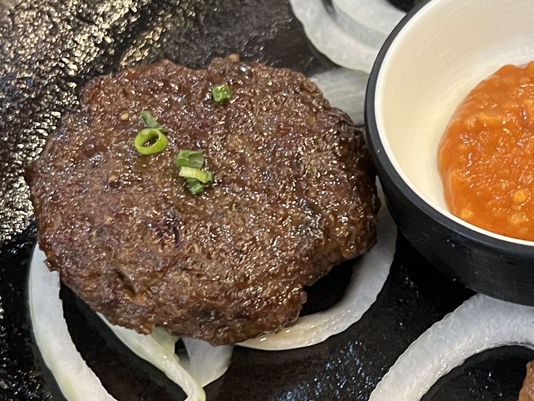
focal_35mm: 85
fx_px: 1311
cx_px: 515
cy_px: 267
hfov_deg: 22.3
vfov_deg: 17.3
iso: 400
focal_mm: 5.7
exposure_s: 1/60
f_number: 1.5
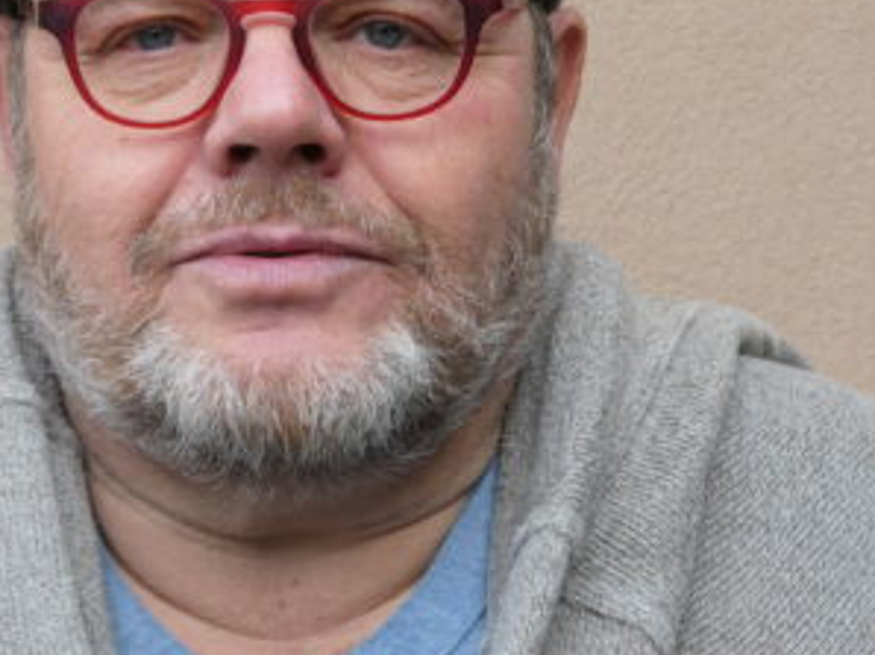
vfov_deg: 11.6
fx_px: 3208
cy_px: 95
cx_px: 100
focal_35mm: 127
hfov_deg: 15.4
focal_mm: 9.6
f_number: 4.1
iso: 80
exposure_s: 1/125
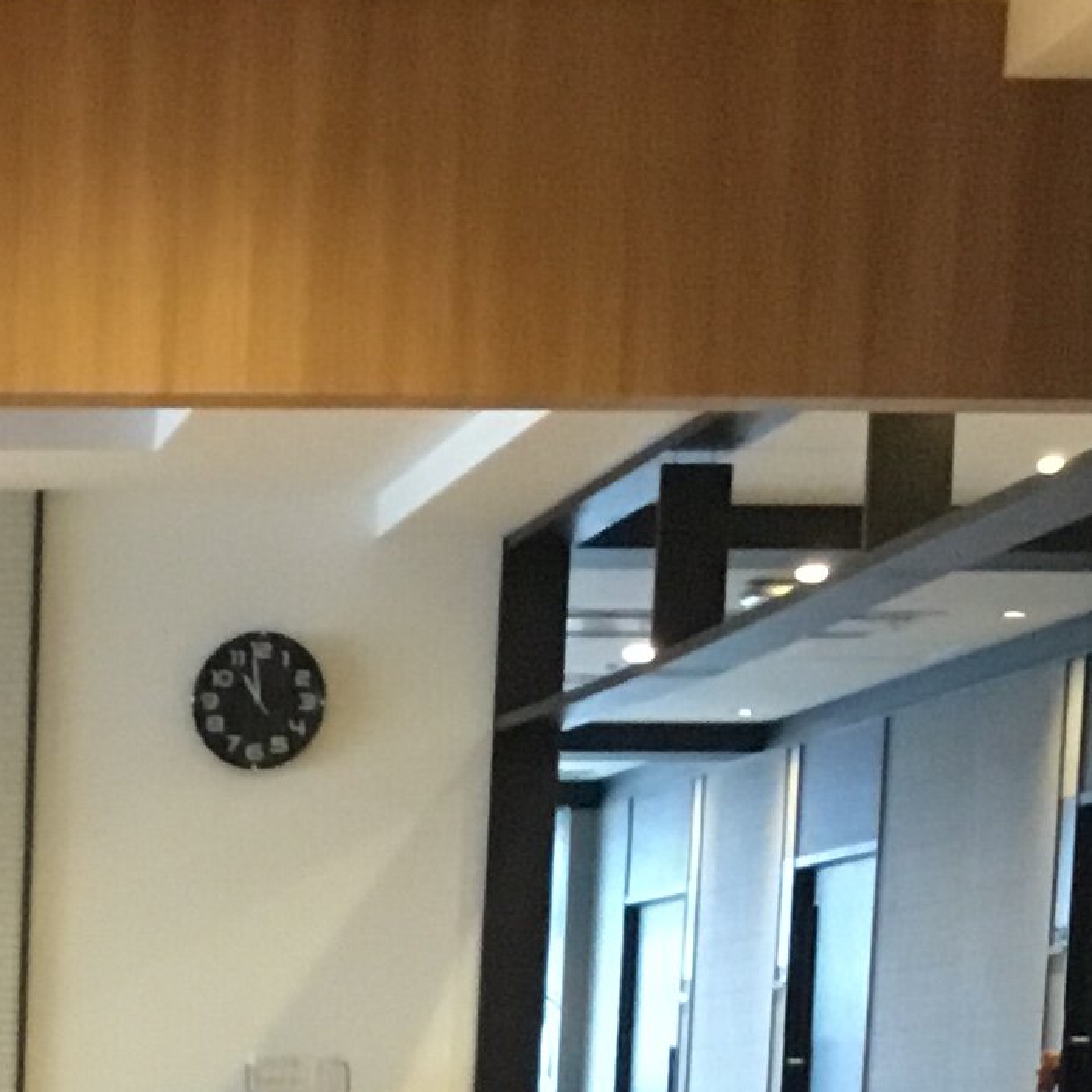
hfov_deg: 13.1
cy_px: 1883
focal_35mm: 127
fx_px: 4533
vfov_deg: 12.7
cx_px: -458
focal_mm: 3.3
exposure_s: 1/30
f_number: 2.4
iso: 200
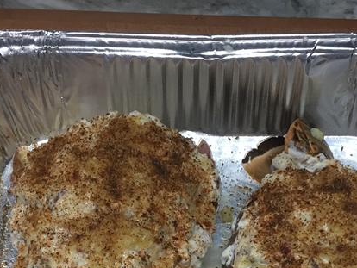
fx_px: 650
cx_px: 211
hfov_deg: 30.6
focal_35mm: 63
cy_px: 277
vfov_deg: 22.3
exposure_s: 1/30
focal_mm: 4.15
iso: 50
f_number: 2.2
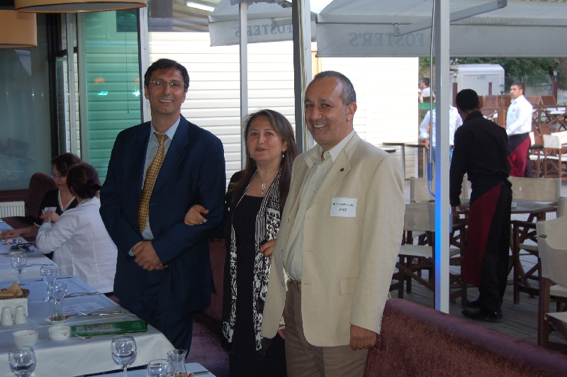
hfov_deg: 33.4
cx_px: 284
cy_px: 188
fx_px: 944
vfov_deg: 22.6
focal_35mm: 60
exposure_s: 1/60
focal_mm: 40
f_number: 5
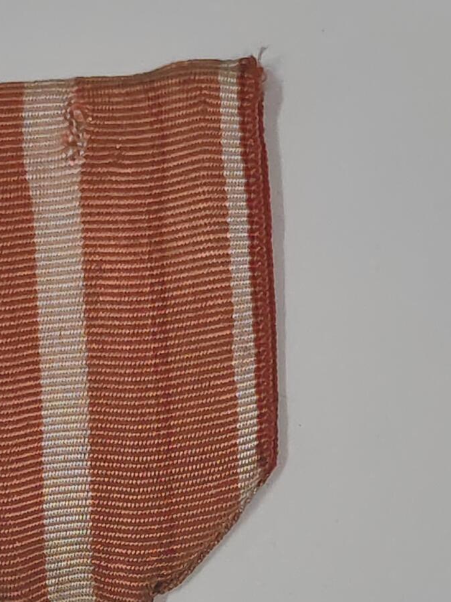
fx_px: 2363
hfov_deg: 10.9
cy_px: 581
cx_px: 72
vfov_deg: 14.3
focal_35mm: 136
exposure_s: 1/50
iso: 500
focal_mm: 5.52
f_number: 1.95
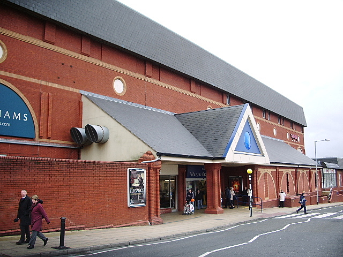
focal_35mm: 35
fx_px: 347
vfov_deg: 40.7
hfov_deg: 52.6
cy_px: 128
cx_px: 172
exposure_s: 1/160
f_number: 2.6
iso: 50
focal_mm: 5.8
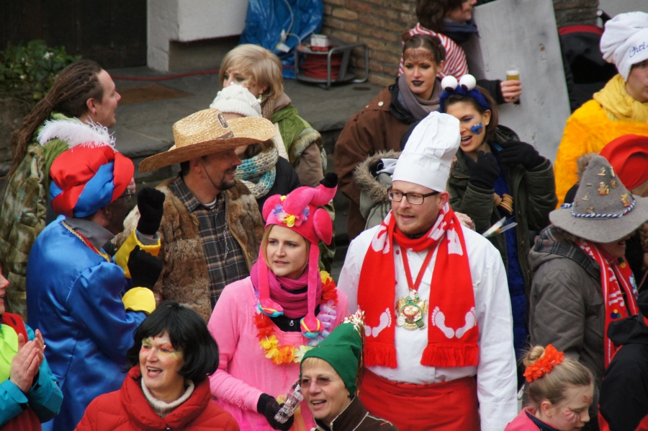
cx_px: 324
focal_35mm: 300
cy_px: 216
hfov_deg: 6.9
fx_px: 5394
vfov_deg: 4.6
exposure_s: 1/200
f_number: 6.3
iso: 1600
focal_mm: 200
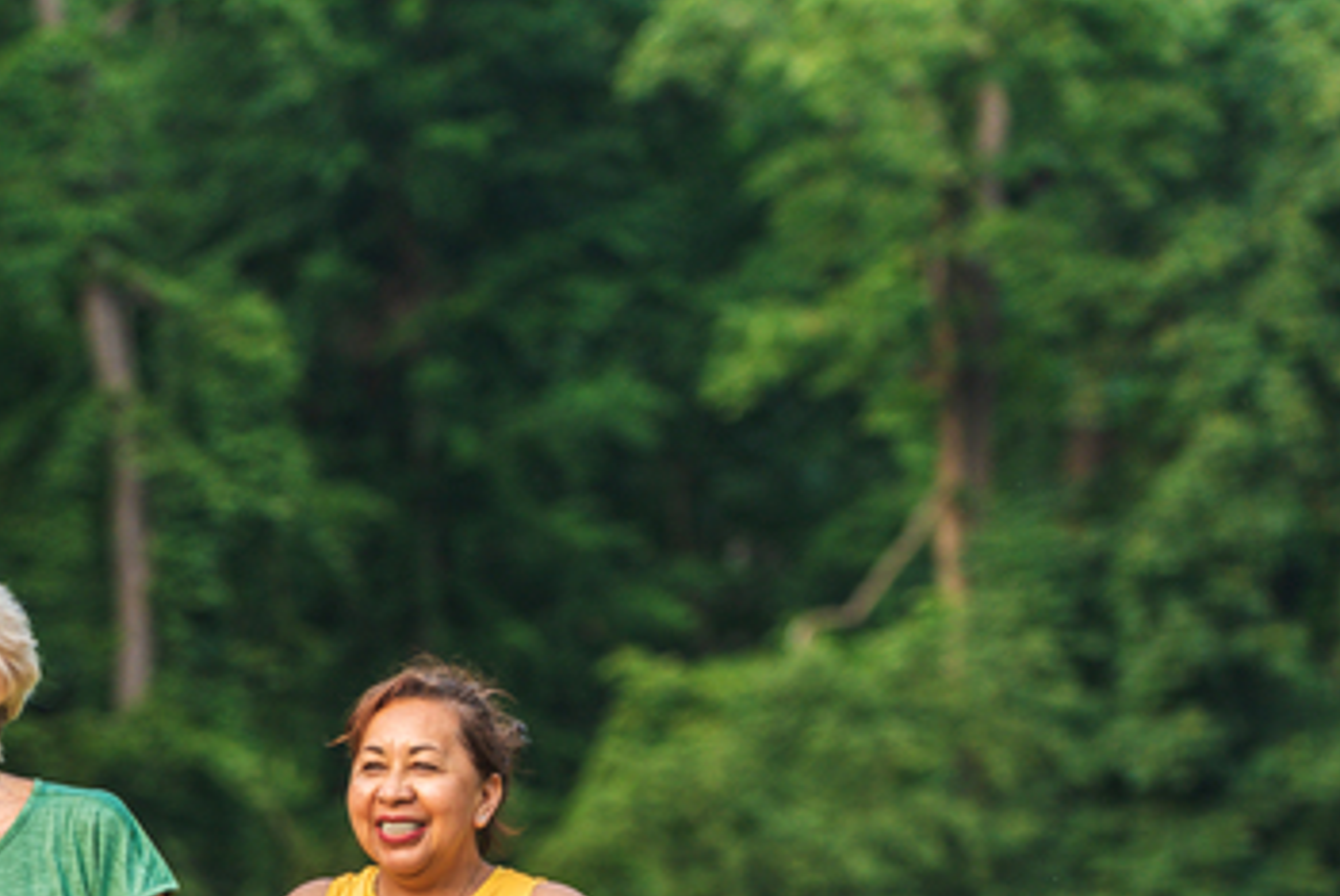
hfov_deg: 7.1
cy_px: 917
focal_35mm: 288
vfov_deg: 4.8
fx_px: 10729
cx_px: -237
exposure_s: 1/400
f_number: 3.5
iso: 200
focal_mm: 120
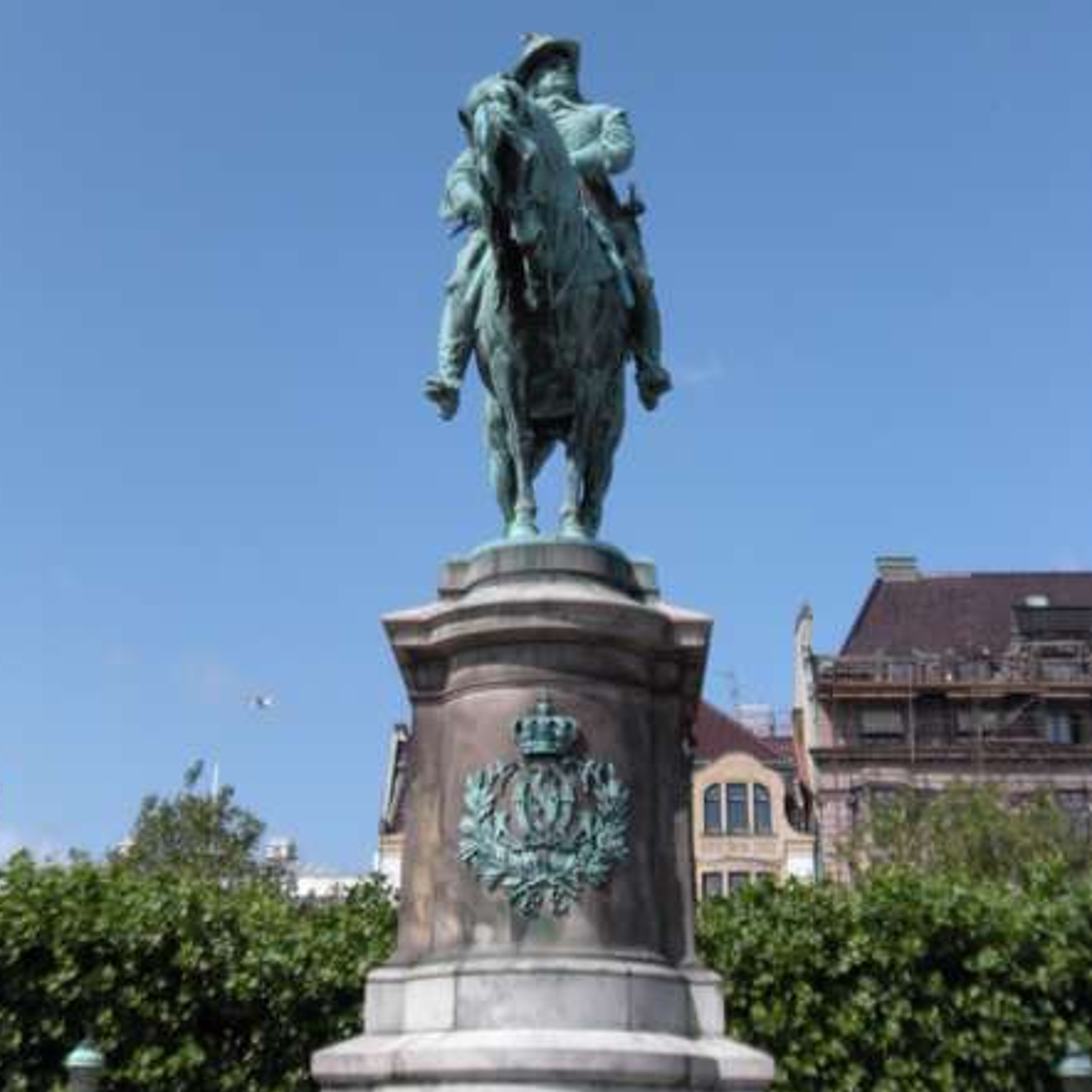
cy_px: 457
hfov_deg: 26.1
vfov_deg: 26.1
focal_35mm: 66
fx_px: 2356
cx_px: 539
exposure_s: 1/636
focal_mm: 9.2
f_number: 4.2
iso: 64
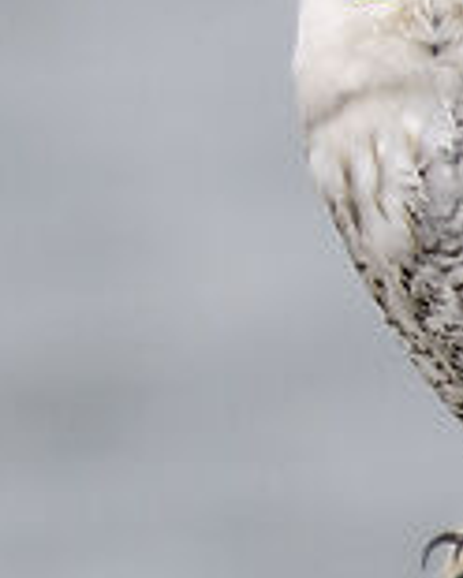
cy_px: 173
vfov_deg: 0.5
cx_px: 881
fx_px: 66151
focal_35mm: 3862
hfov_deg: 0.4
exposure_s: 1/250
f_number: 8
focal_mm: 800
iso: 320
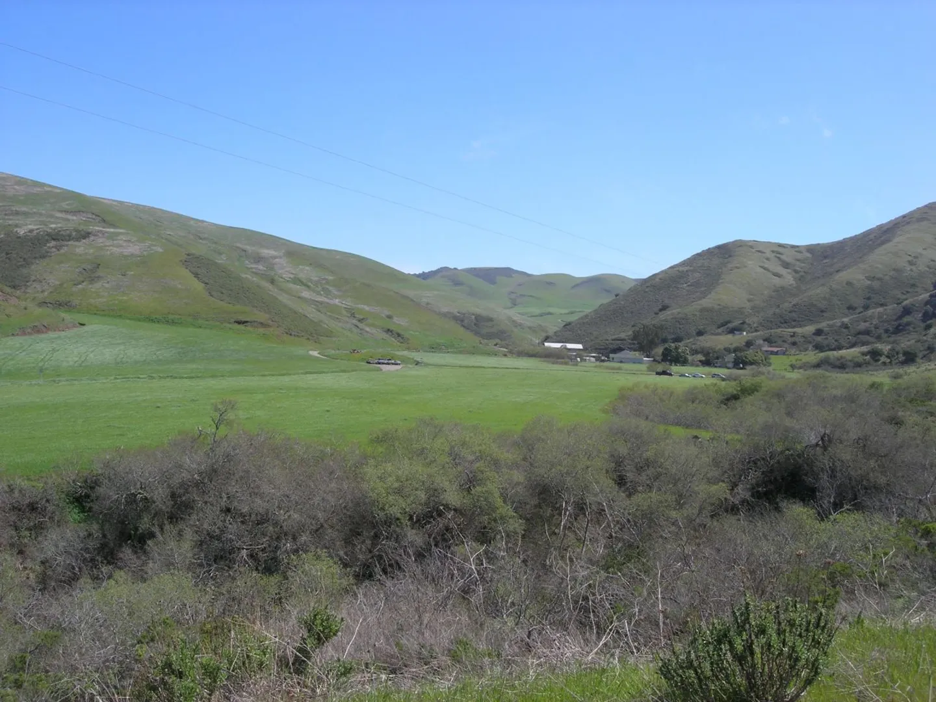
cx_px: 468
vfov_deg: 37.7
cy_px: 351
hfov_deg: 49.0
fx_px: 1028
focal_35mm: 38
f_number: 4.8
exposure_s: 1/508
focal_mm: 7.8
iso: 64
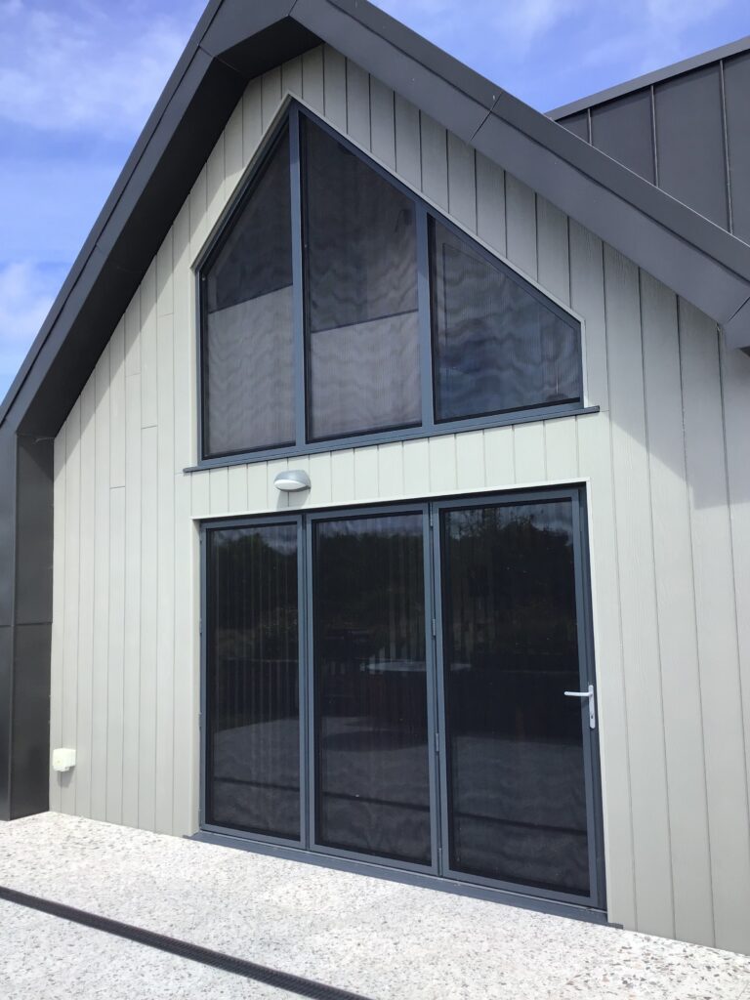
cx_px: 375
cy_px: 500
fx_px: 896
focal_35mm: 31
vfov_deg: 58.4
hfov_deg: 45.4
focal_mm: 3.3
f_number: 2.4
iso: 25
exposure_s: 1/702
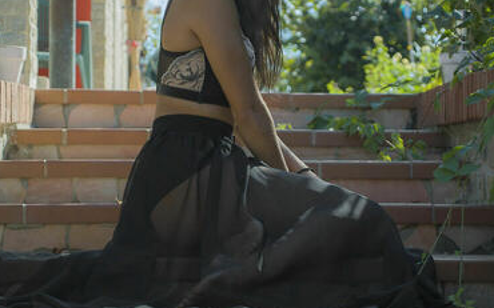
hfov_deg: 15.0
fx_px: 1871
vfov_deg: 9.4
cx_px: 226
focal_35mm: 139
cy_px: 93
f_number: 5
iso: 200
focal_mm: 56
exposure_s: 1/250
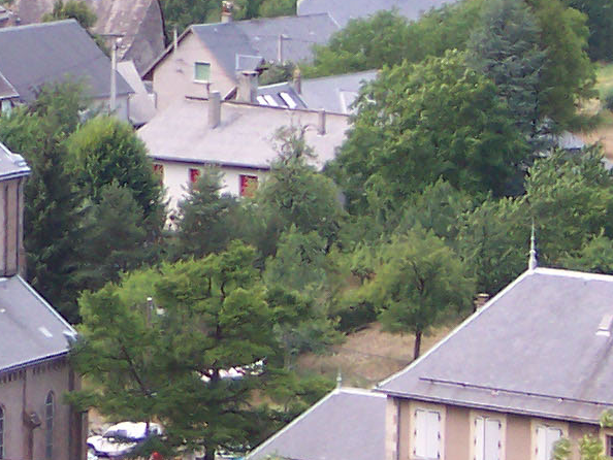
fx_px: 5935
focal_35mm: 335
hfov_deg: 5.9
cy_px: -63
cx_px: -203
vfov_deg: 4.4
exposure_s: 1/125
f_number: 4
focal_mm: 15.2
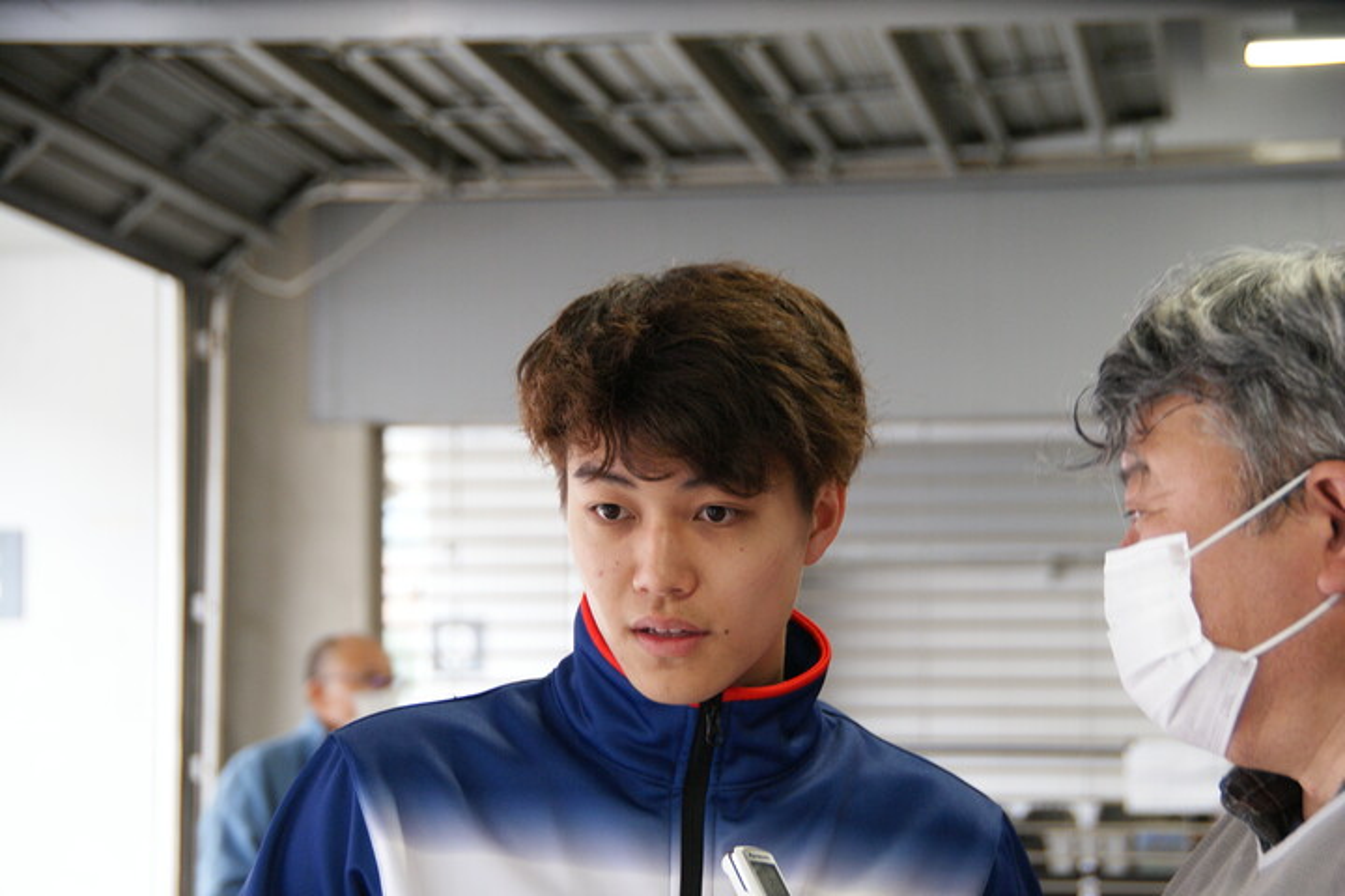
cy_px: 448
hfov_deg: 19.5
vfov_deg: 13.0
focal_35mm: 105
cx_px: 672
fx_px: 3923
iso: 400
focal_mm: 70
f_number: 5.6
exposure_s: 1/40
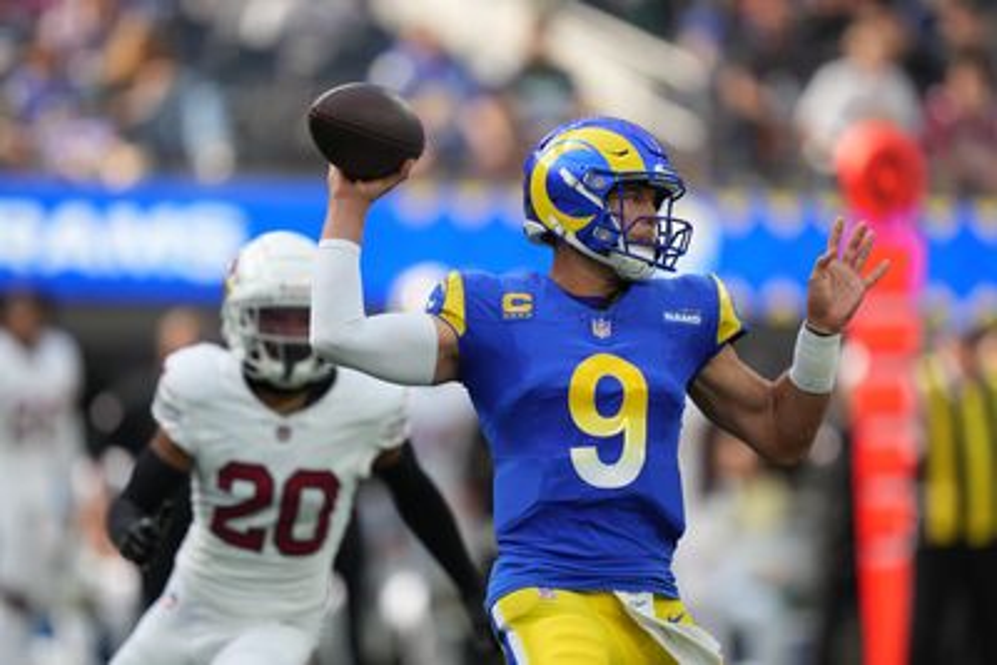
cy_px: 332
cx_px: 498
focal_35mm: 400
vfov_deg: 3.4
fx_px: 11081
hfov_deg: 5.2
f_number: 2.8
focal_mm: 400
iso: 500
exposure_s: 1/1600
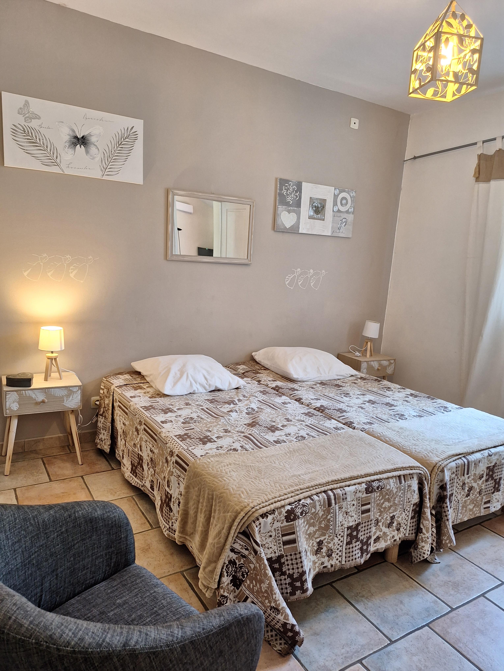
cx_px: 252
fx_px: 446
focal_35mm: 23
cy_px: 336
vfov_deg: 73.9
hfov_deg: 58.9
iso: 250
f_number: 1.8
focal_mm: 5.54
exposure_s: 1/50
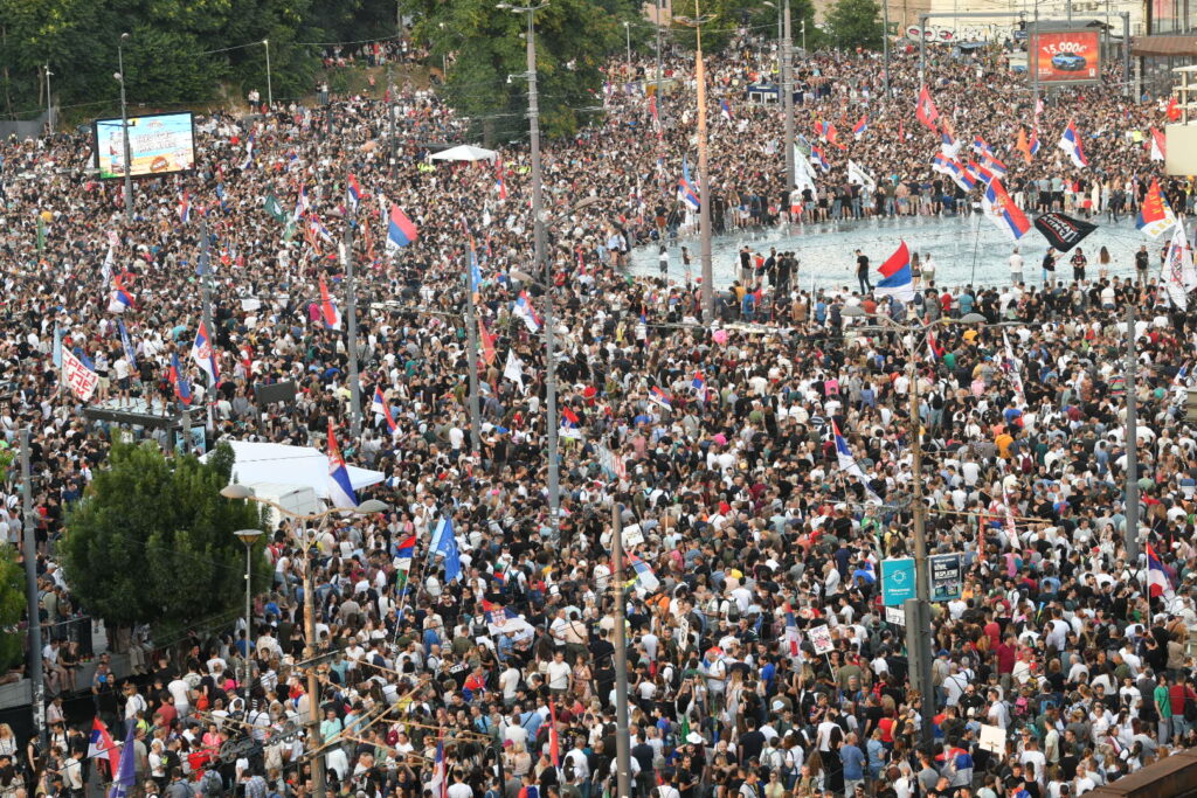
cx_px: 598
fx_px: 3392
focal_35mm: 102
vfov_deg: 13.4
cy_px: 399
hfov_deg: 20.0
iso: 800
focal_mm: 102
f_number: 7.1
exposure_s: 1/160
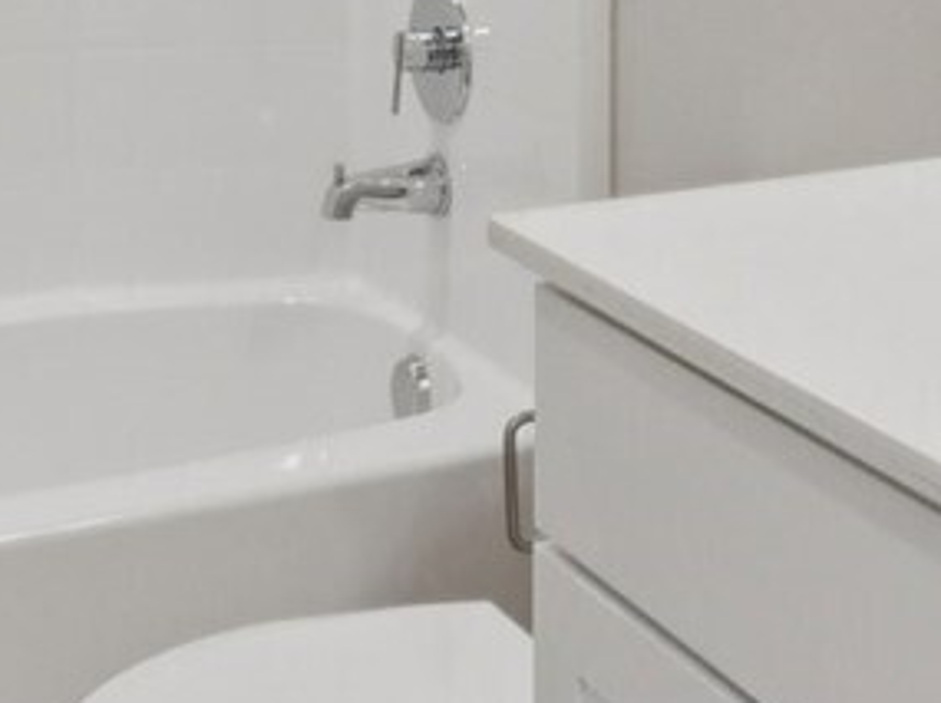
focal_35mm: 86
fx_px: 2335
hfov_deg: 22.7
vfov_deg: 15.7
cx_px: 573
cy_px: -368
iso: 250
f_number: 9
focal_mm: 10
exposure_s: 1/5
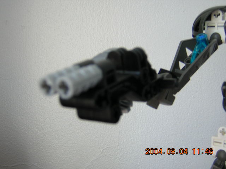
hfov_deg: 40.4
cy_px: 84
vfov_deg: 30.9
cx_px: 113
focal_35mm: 47
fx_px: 307
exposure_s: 1/34.6
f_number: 2.9
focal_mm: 6.1
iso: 100
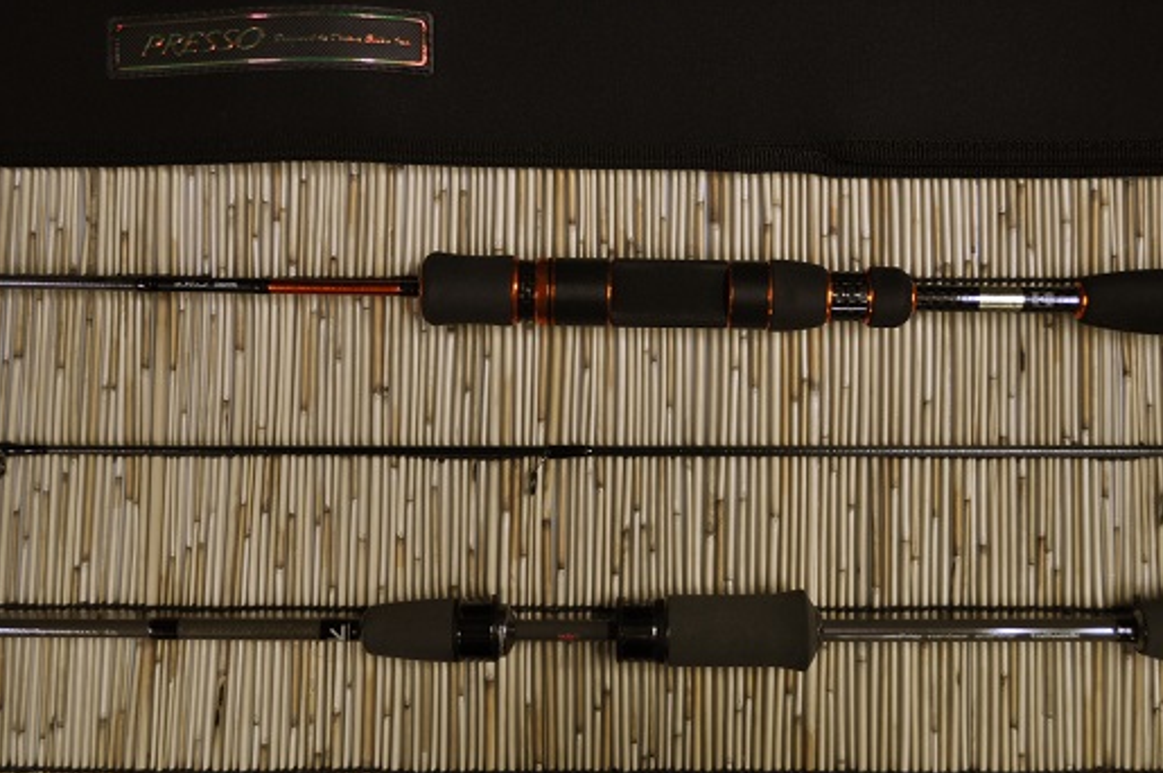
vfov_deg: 29.7
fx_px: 1452
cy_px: 328
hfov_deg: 43.6
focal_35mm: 45
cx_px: 596
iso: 400
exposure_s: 1/80
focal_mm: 24
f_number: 4.2
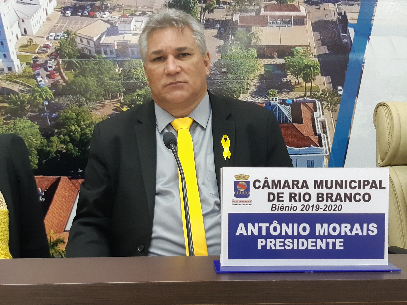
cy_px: 152
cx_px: 204
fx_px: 306
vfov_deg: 53.1
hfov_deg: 67.3
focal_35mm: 26
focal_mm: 3.93
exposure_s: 1/60
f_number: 1.7
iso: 200
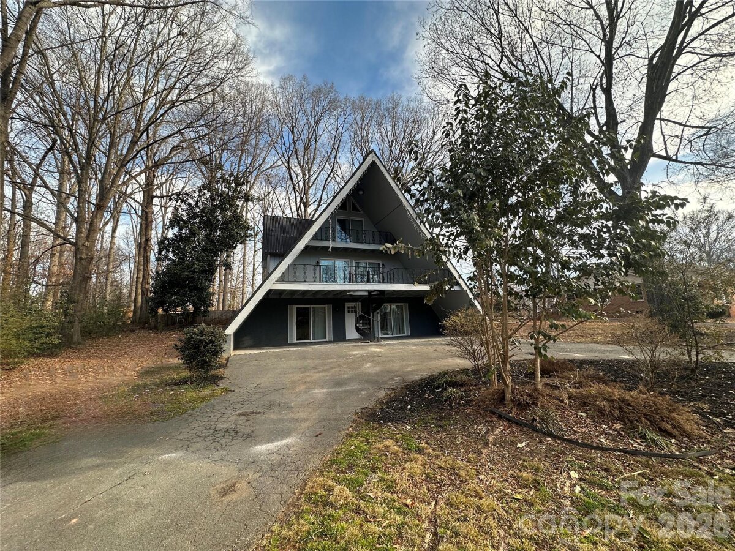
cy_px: 276
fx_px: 297
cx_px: 368
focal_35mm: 14
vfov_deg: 85.7
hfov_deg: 102.1
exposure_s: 1/267
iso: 40
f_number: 2.2
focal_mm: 2.22
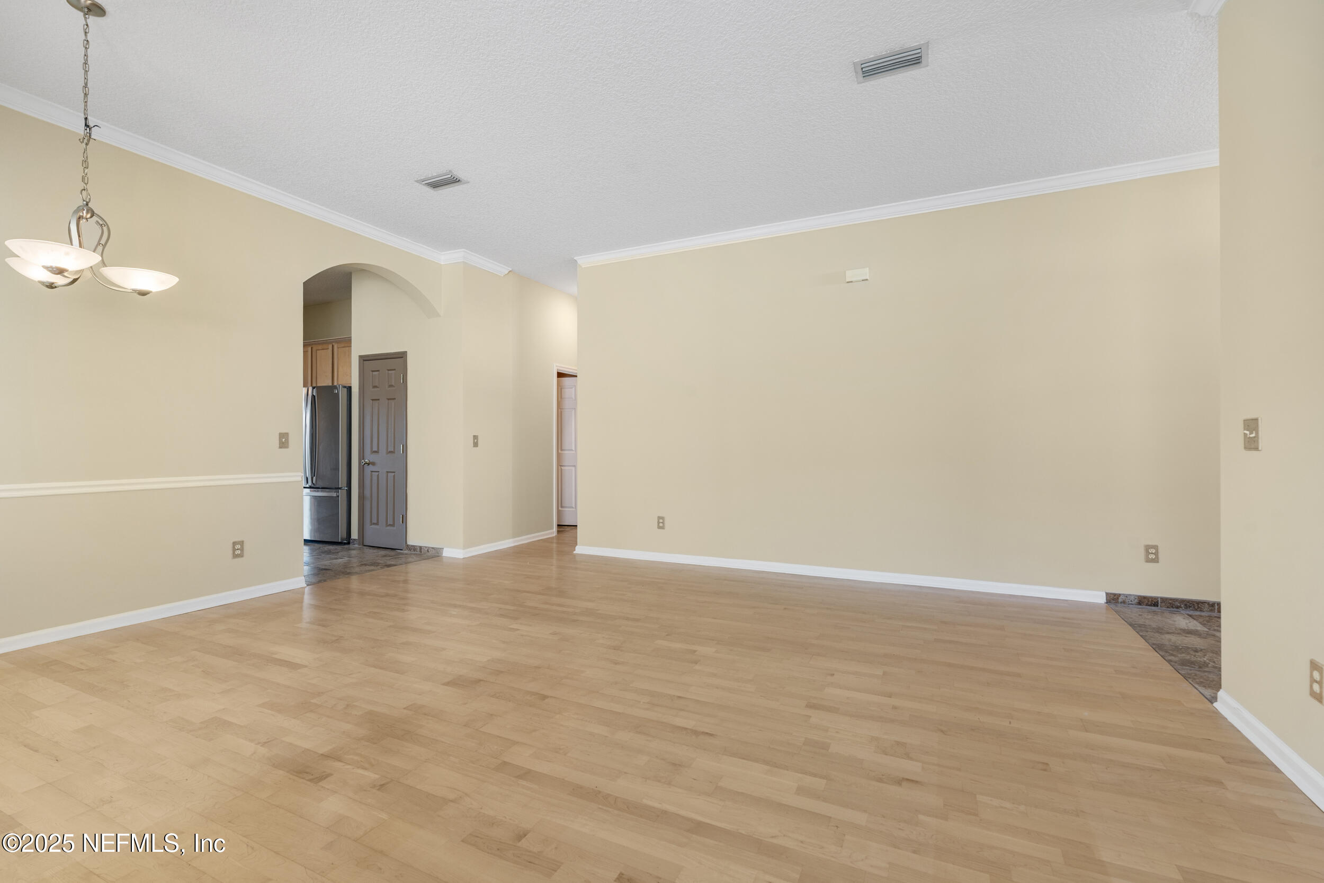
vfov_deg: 73.8
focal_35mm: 16
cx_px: 662
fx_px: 588
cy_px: 442
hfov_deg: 96.7
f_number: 9
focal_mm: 16
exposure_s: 1/4
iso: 320
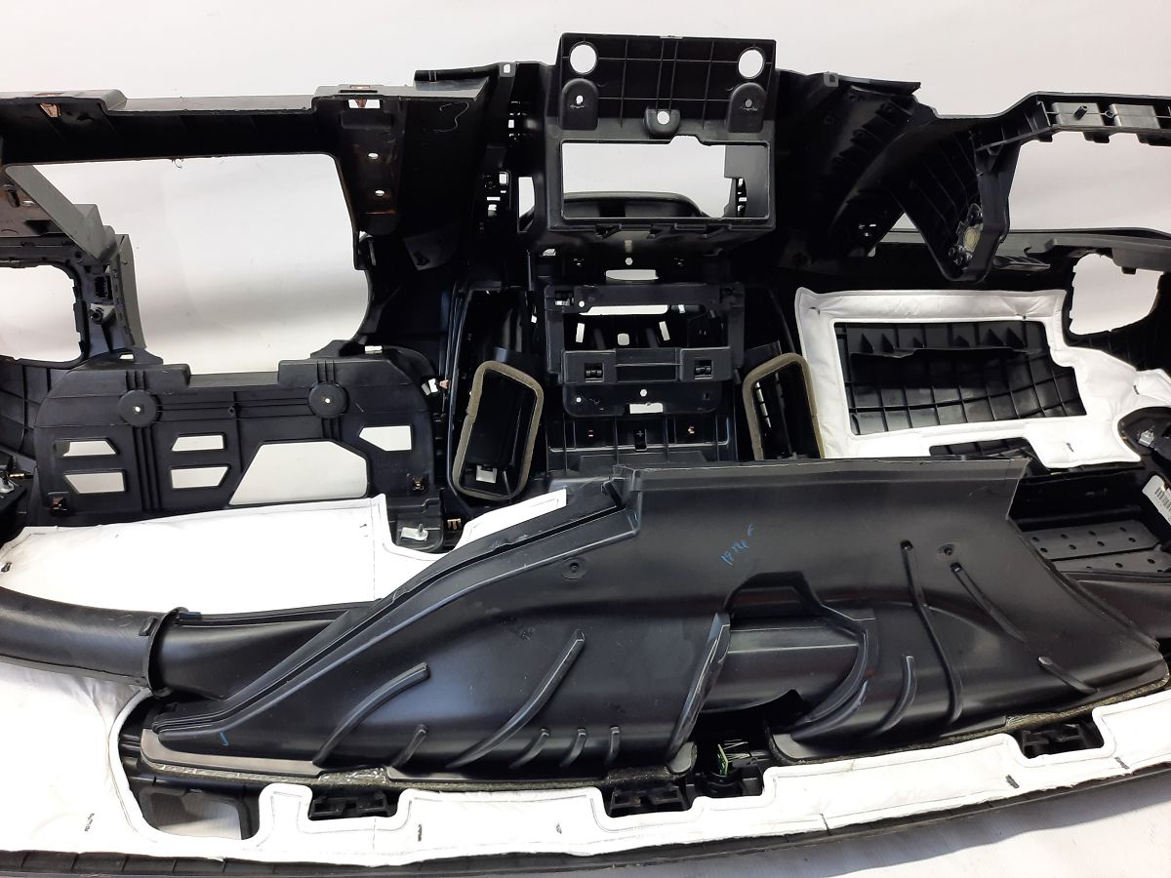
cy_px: 439
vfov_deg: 54.9
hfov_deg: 69.4
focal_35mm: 25
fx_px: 846
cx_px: 586
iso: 125
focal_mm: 4.6
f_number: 2
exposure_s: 1/50
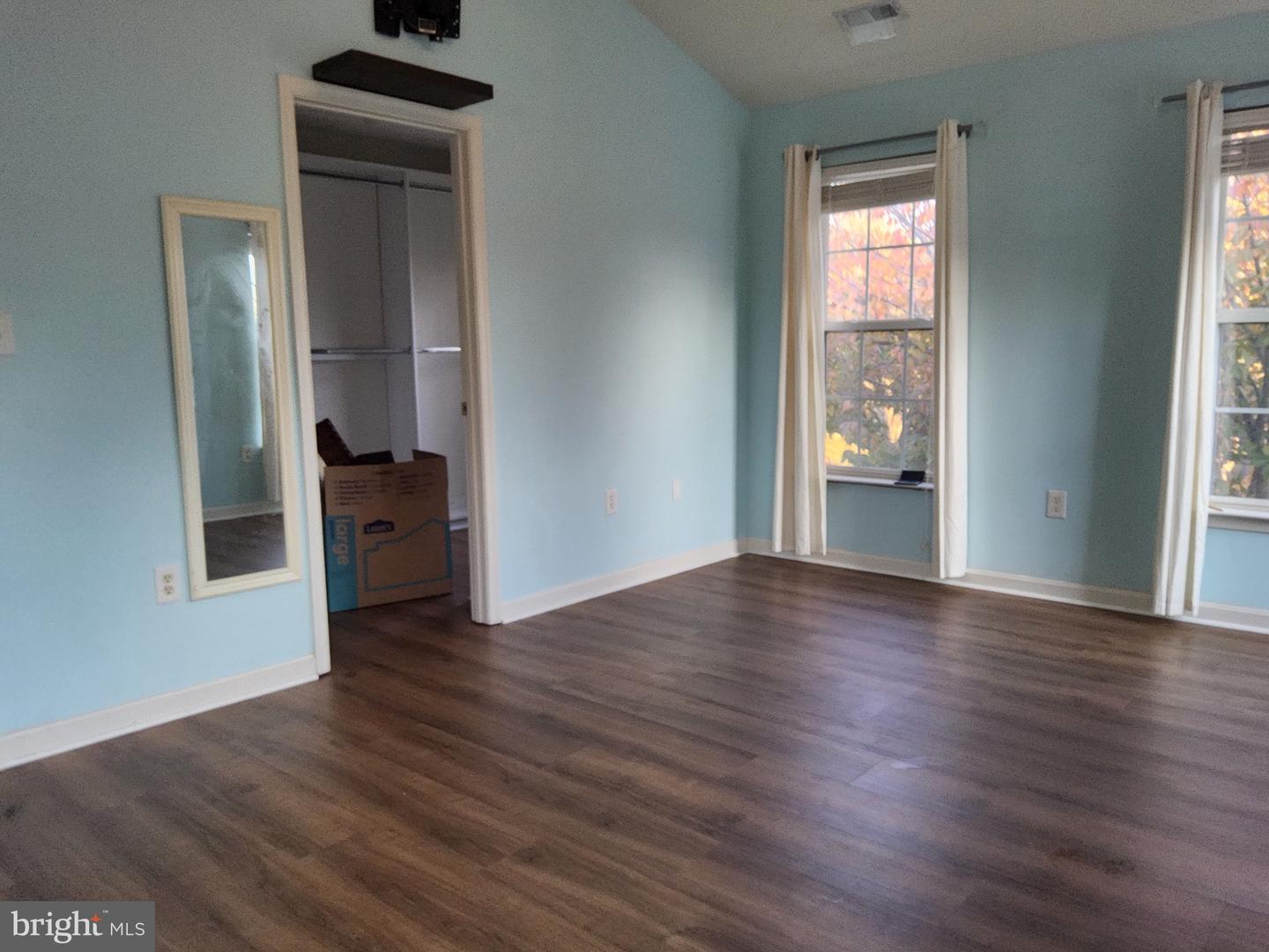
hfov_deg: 69.4
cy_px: 476
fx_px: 916
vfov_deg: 54.9
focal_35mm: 25
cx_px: 634
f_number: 2
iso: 250
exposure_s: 1/100
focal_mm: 3.08
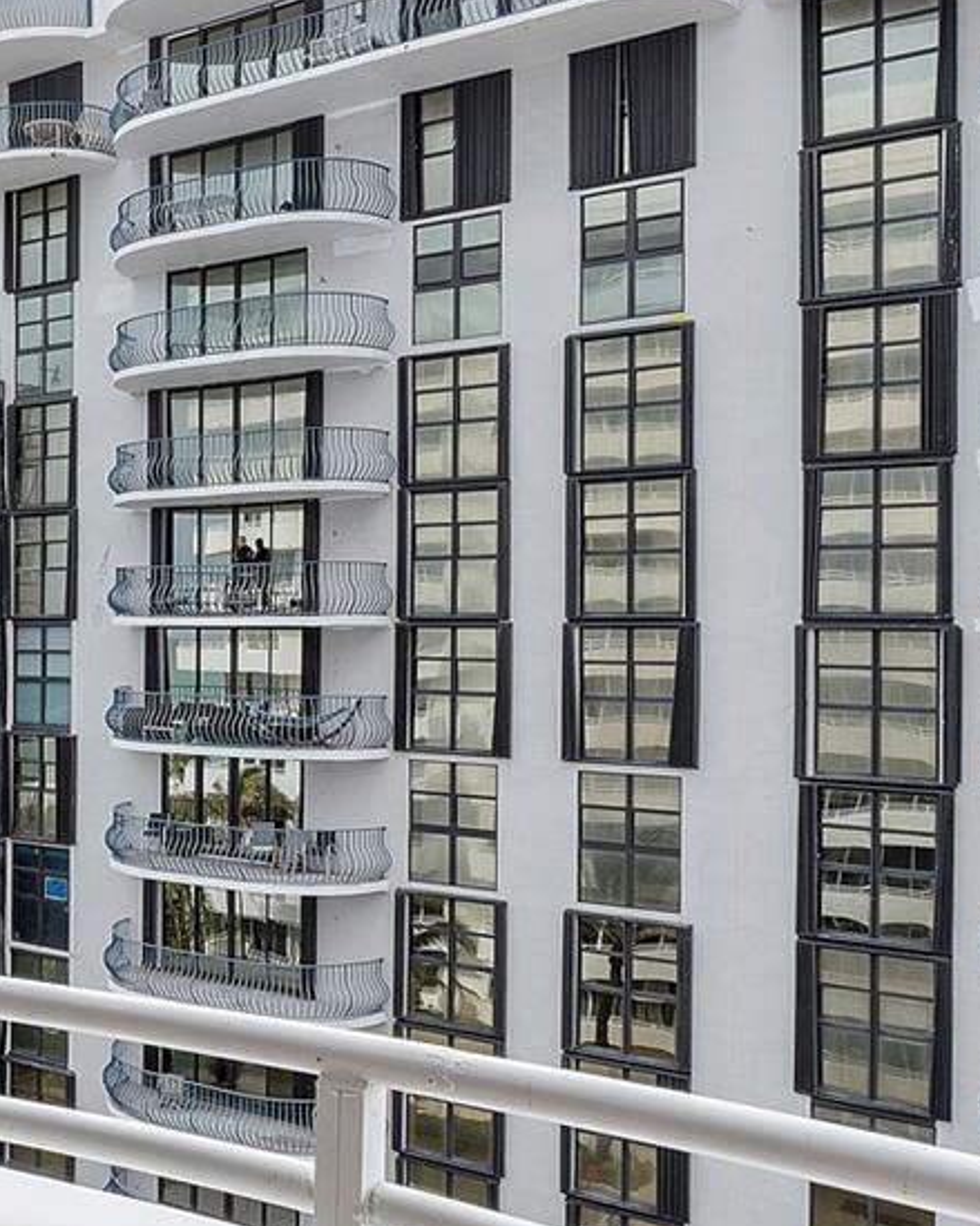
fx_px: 1487
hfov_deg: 33.3
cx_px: -4
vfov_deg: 44.8
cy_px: 628
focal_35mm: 41
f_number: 11
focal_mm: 10
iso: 100
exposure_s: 1/125
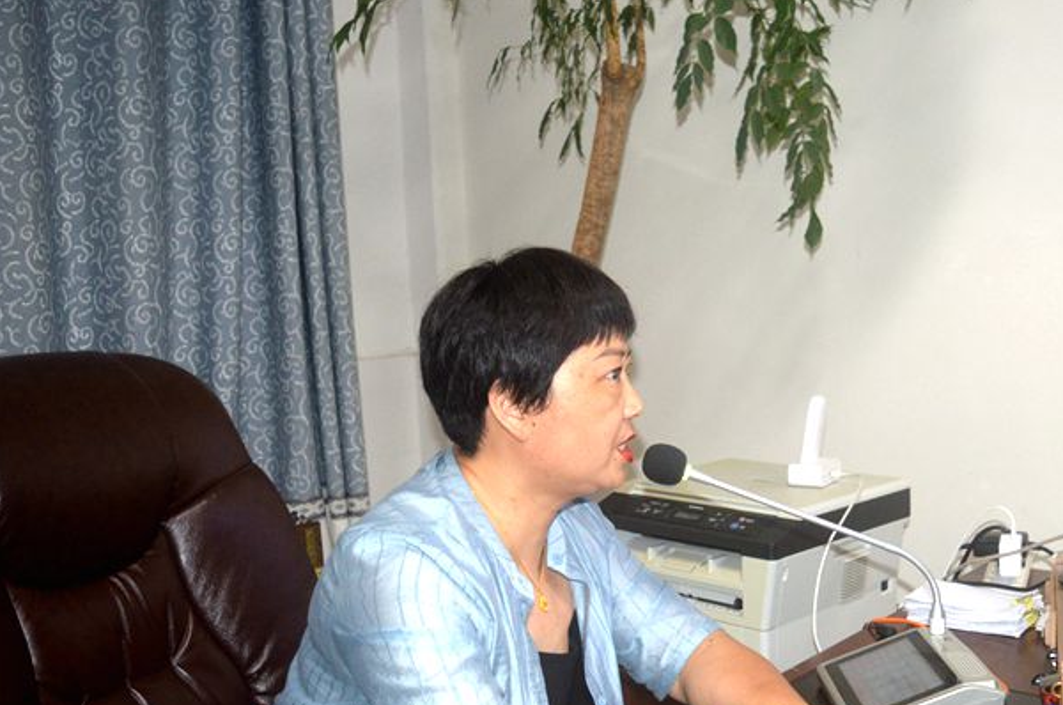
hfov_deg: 44.0
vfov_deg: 30.3
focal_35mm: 44
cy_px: 435
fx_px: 1297
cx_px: 703
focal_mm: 22
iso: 720
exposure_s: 1/60
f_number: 3.8
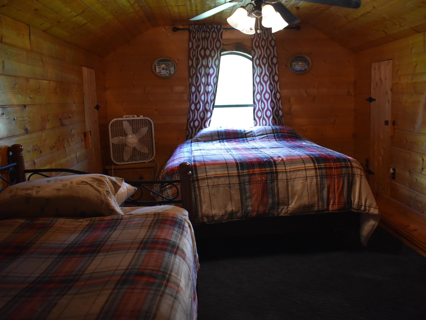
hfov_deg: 53.1
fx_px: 425
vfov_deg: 41.2
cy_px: 160
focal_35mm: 35
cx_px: 242
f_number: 3.8
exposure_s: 1/125
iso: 1600
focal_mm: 21
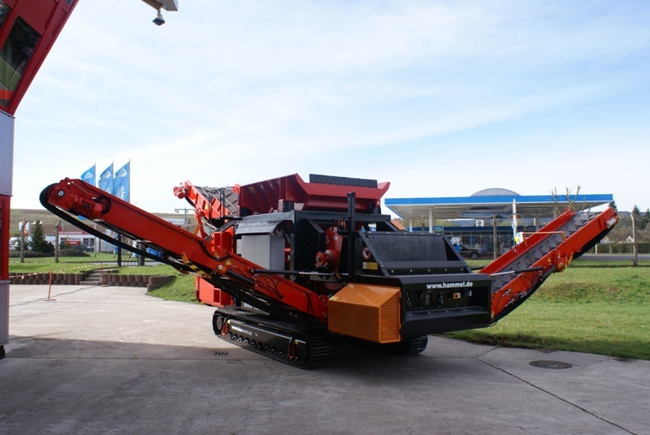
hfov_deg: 61.9
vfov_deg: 43.7
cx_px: 325
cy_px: 218
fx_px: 542
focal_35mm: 30
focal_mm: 20
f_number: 10
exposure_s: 1/125
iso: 100
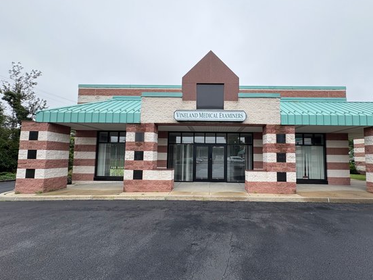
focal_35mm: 16
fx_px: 172
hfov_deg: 94.0
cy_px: 145
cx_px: 209
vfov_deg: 78.1
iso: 50
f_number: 2.2
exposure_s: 1/467
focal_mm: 2.22
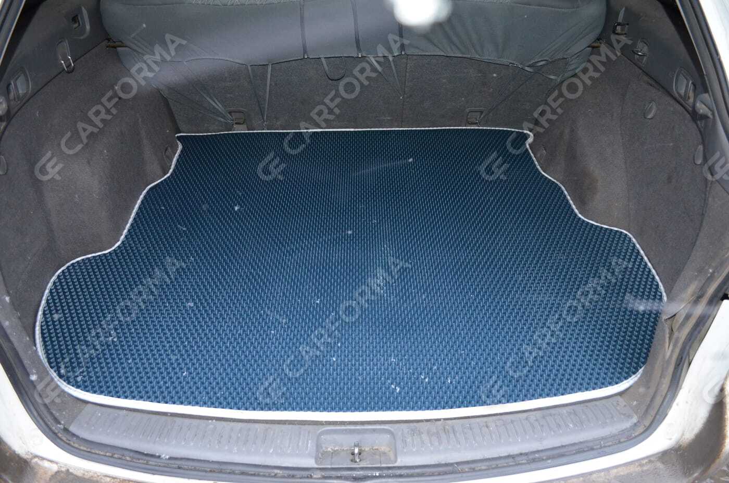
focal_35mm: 27
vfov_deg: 47.7
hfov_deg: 67.5
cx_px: 364
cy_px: 242
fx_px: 546
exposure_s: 1/30
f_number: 3.5
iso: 1600
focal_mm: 18
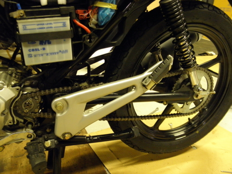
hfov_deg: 60.0
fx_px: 201
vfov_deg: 46.8
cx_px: 116
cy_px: 87
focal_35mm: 30
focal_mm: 5.5
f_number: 3.6
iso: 400
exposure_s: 1/5
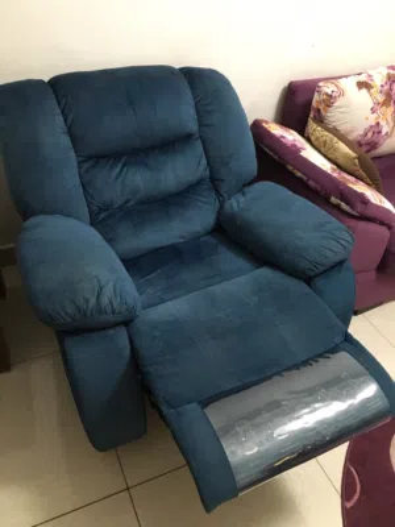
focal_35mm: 29
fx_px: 441
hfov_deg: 48.2
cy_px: 264
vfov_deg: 61.7
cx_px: 198
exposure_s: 1/17
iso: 250
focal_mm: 4.15
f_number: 2.2
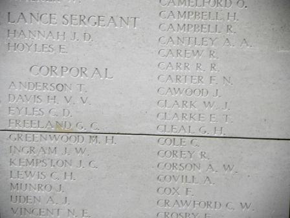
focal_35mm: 291
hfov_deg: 6.8
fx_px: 2438
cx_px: 145
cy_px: 109
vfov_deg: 5.1
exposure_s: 1/73
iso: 182
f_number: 4.5
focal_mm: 51.8
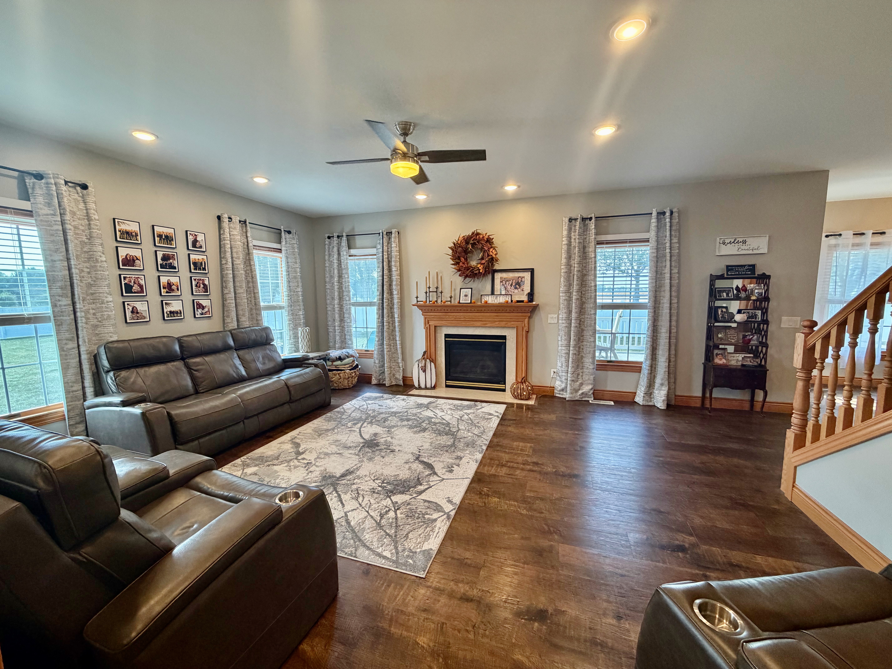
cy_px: 334
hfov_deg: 102.1
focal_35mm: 14
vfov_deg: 85.7
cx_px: 446
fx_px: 361
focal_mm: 2.22
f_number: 2.2
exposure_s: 1/120
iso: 250
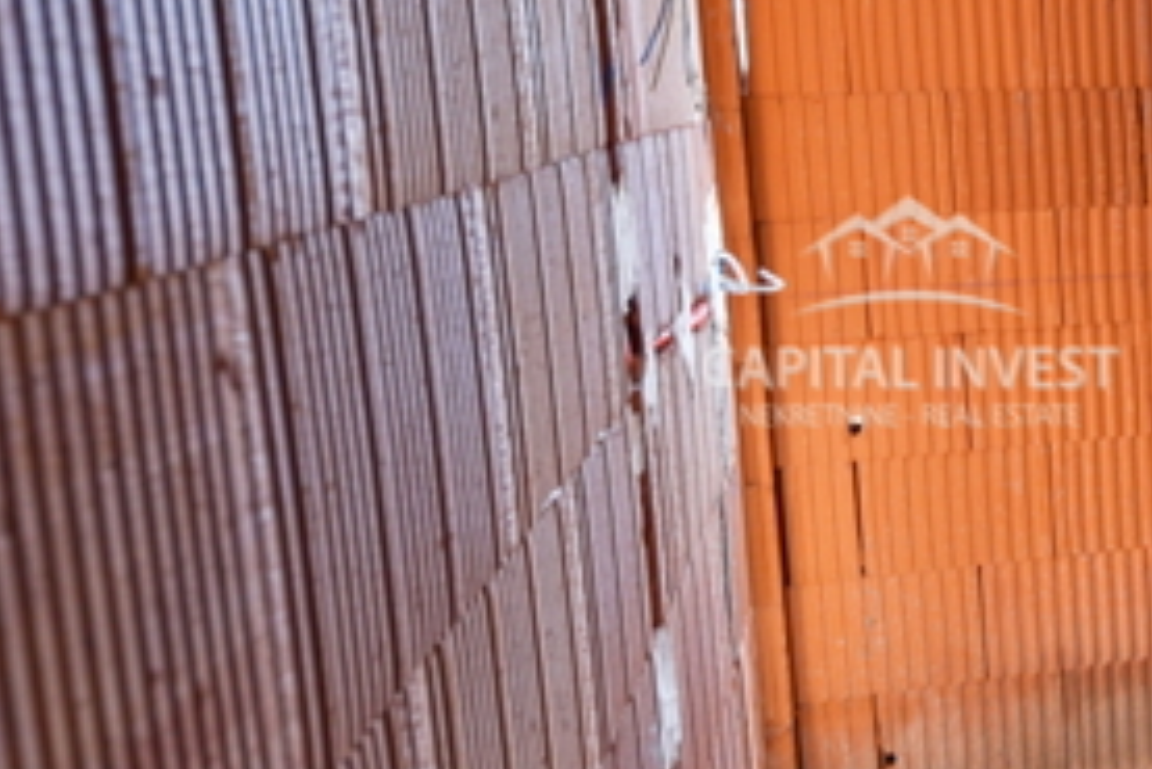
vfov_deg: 25.9
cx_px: 1647
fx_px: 1665
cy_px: 283
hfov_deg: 28.1
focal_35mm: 52
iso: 100
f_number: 4
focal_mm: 12
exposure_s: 1/40
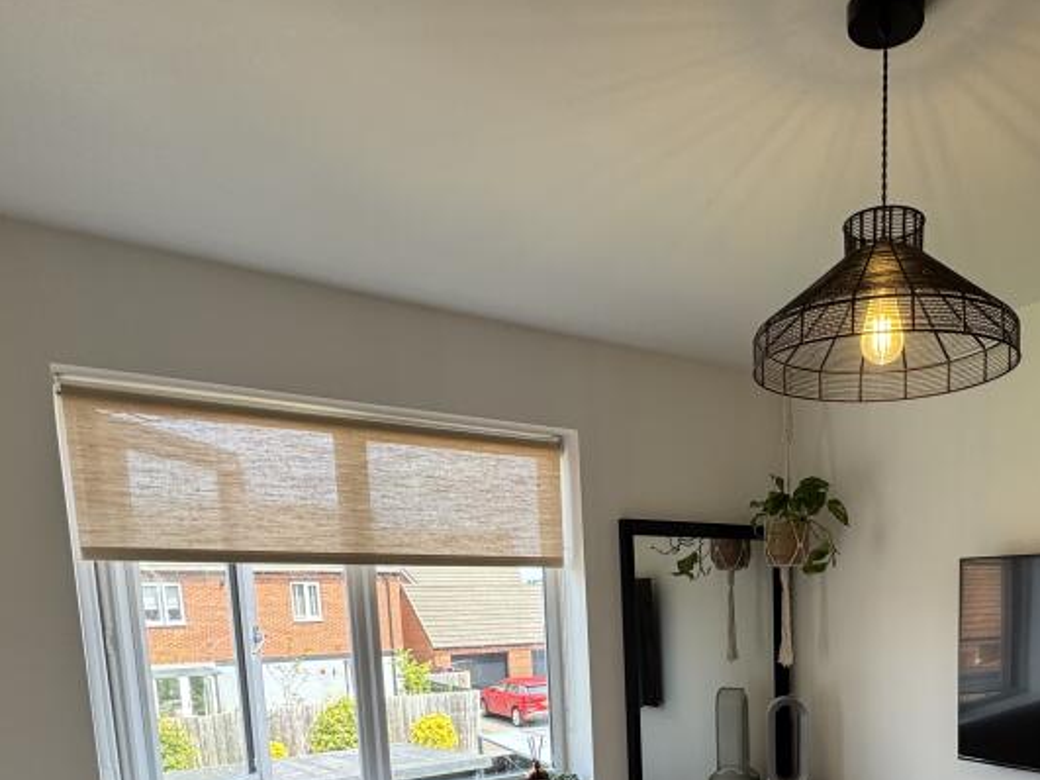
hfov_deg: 62.8
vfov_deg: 46.1
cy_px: 711
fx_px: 811
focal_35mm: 27
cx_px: 734
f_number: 2.2
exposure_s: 1/99
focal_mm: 2.22
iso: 50
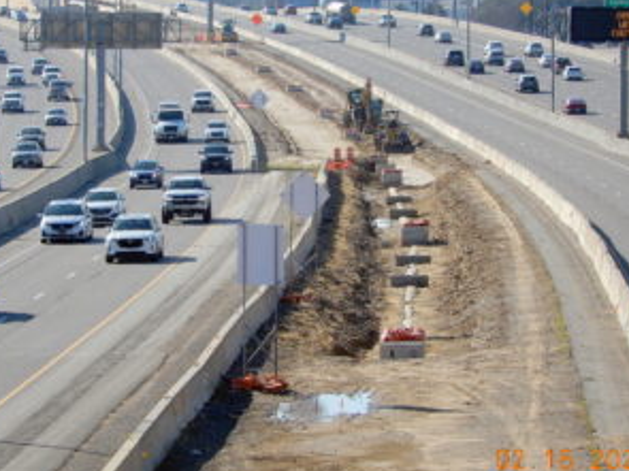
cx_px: 262
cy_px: 207
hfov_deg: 8.8
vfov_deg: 6.6
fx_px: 4069
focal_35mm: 224
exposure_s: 1/400
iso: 80
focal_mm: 29.4
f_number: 5.6
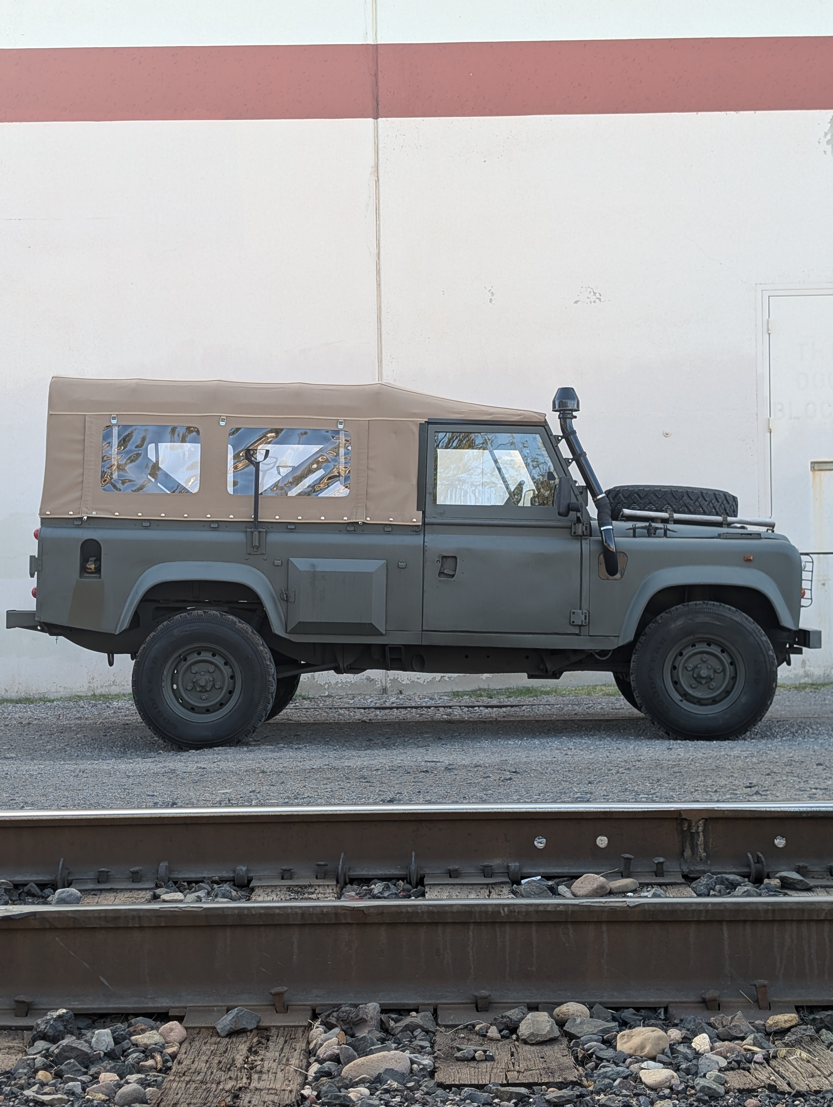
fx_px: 1568
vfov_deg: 38.9
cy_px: 554
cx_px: 416
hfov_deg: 29.7
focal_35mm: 49
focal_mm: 6.9
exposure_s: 1/145
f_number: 1.68
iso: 24
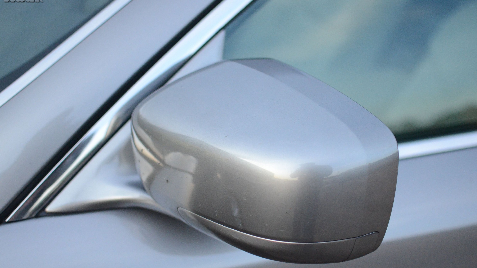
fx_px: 702
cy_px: 154
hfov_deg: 37.5
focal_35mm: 56
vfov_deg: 21.6
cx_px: 241
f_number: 1.8
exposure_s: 1/6400
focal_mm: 35
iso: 3200
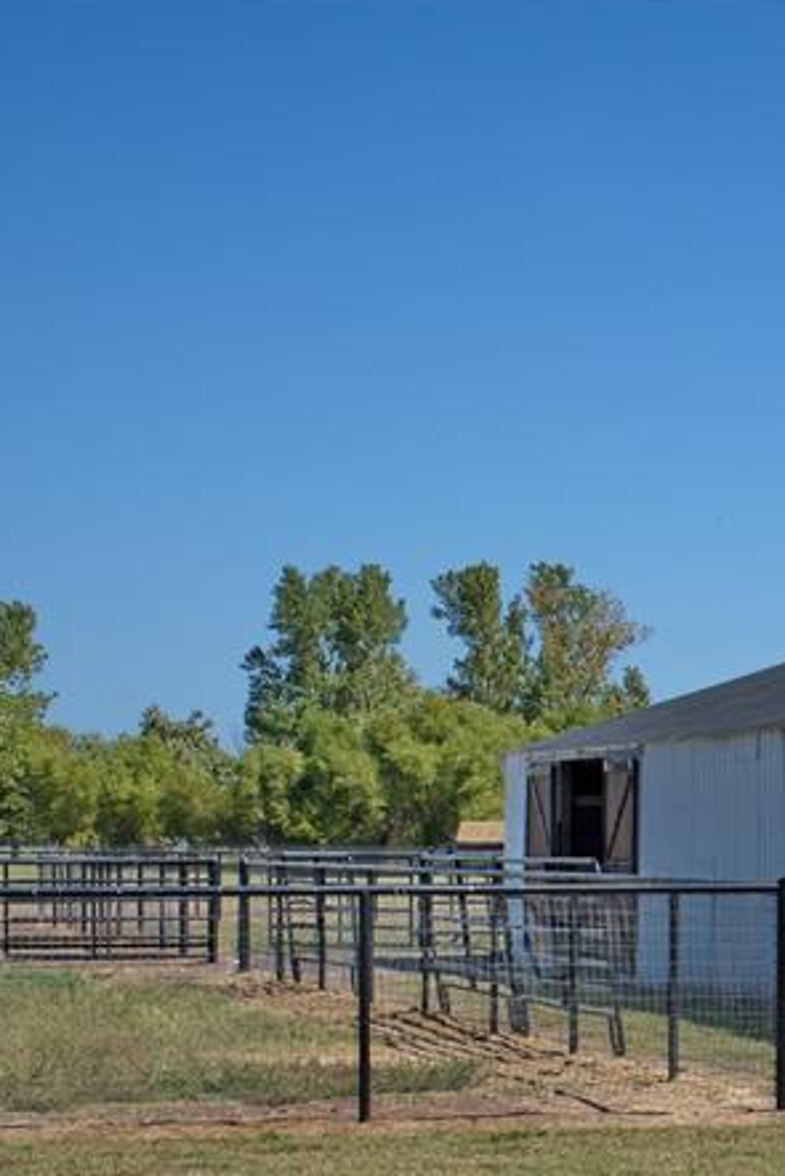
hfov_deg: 11.9
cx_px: 1095
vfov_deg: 18.3
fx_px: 3628
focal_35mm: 111
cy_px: 891
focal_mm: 48
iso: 100
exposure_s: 1/250
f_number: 11
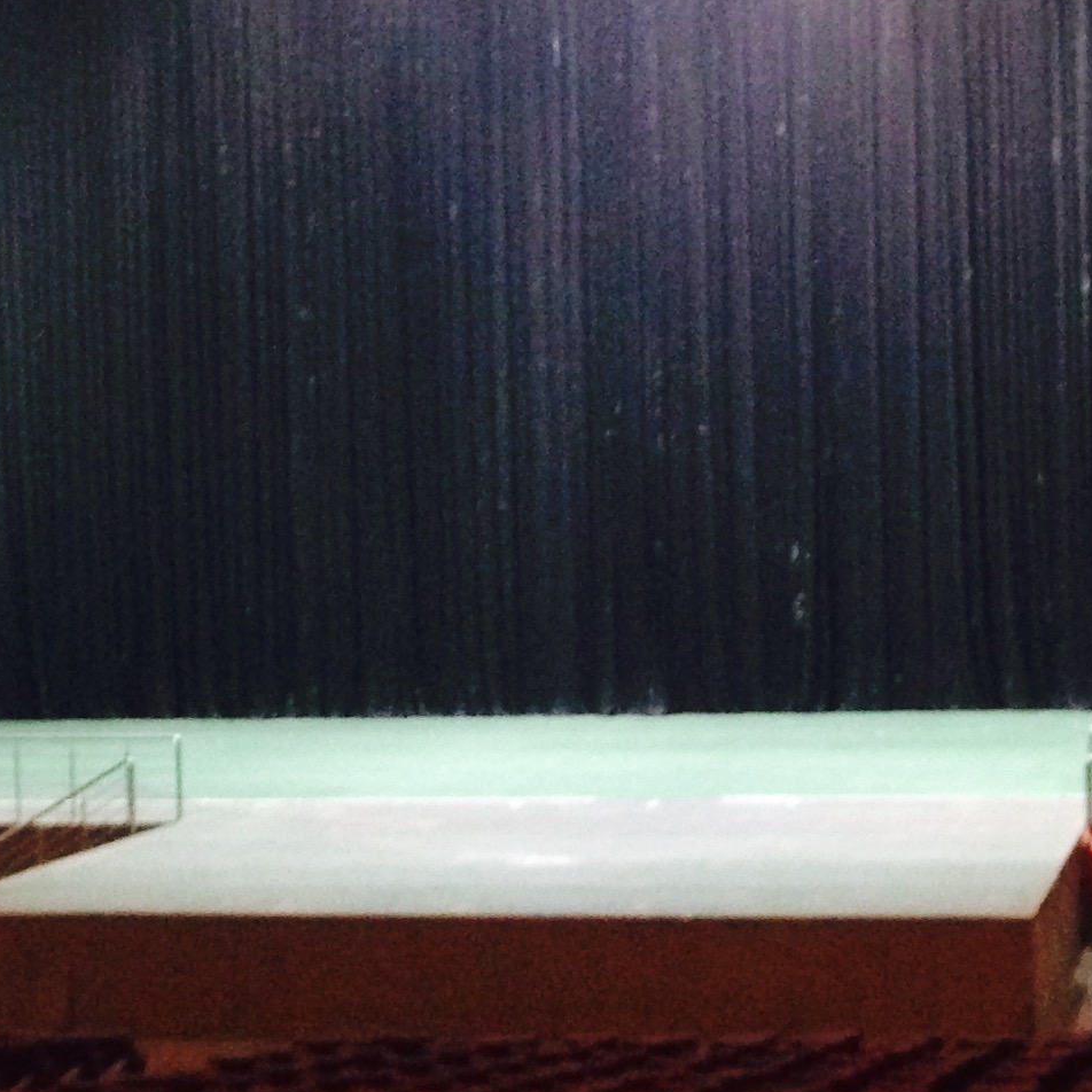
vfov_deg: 17.4
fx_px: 3569
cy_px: 556
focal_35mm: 100
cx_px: 471
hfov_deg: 17.4
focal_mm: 4.12
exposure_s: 1/17
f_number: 2.4
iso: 400
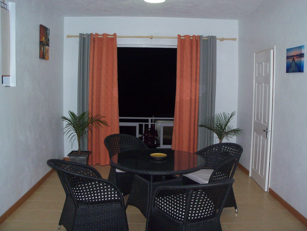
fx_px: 310
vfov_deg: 40.7
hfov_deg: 52.6
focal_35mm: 35
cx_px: 154
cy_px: 116
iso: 160
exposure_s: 1/30
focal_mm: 6.3
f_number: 3
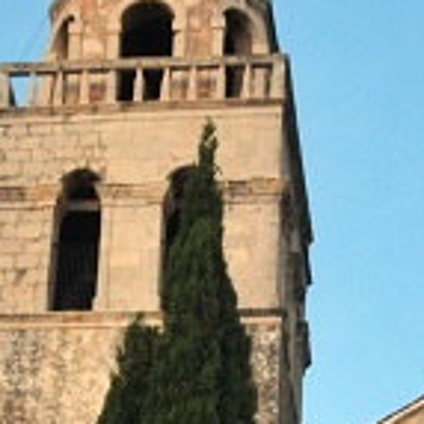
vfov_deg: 8.1
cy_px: 423
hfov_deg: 8.2
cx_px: 215
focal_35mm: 214
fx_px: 2966
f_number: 3.5
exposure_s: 1/400
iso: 320
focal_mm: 24
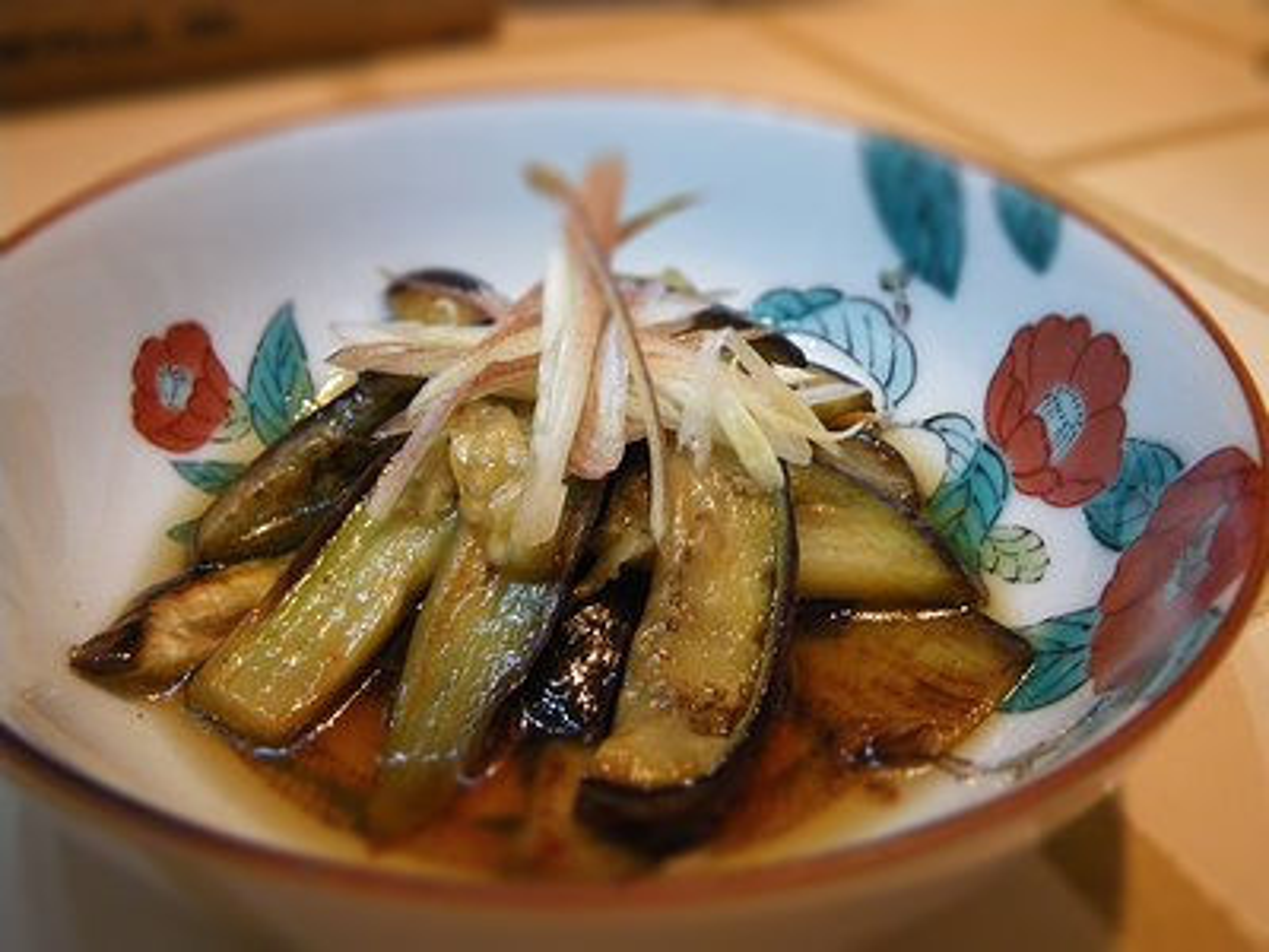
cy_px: 476
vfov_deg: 41.8
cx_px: 634
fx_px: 1246
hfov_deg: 54.0
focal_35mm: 34
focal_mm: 6.1
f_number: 3.8
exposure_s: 1/50
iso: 500
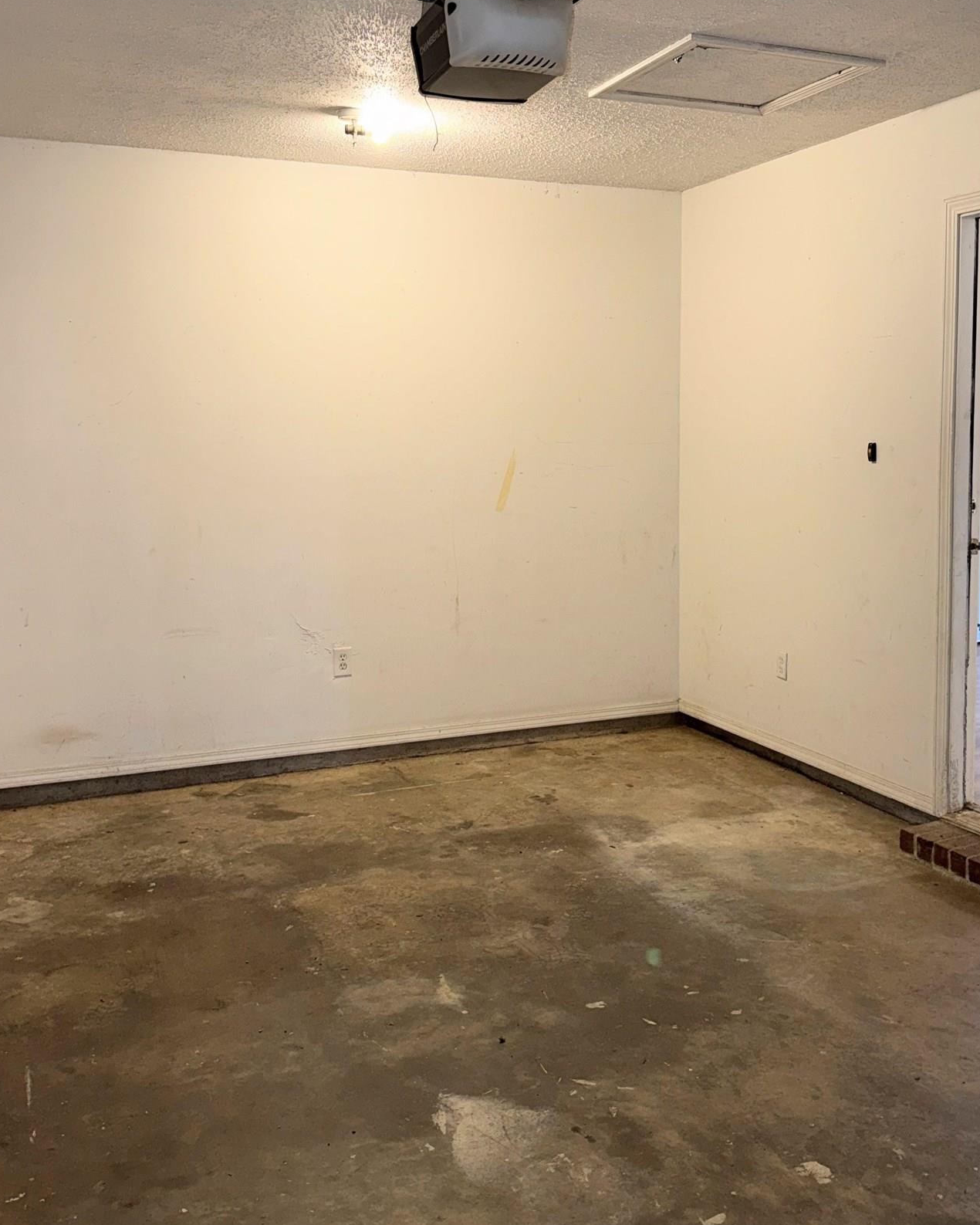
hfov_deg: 43.3
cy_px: 544
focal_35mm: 34
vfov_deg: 52.7
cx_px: 522
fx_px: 1232
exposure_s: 1/19
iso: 100
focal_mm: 6.76
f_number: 1.78
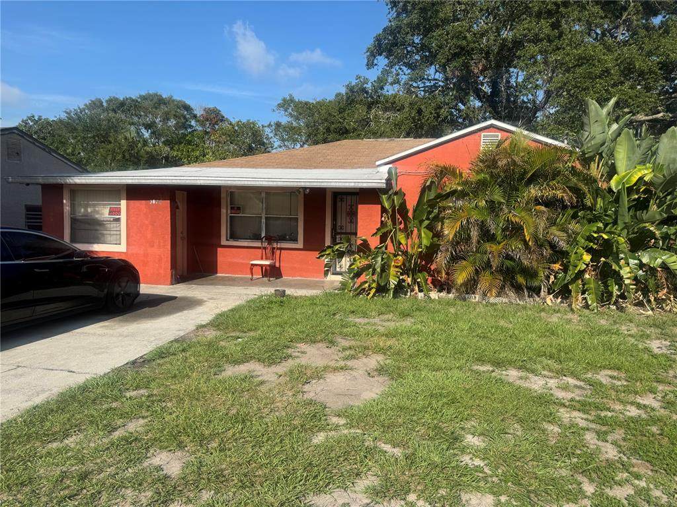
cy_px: 254
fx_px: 469
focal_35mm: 24
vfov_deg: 56.8
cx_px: 338
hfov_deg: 71.6
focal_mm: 6.76
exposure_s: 1/3802
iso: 80
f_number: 1.78
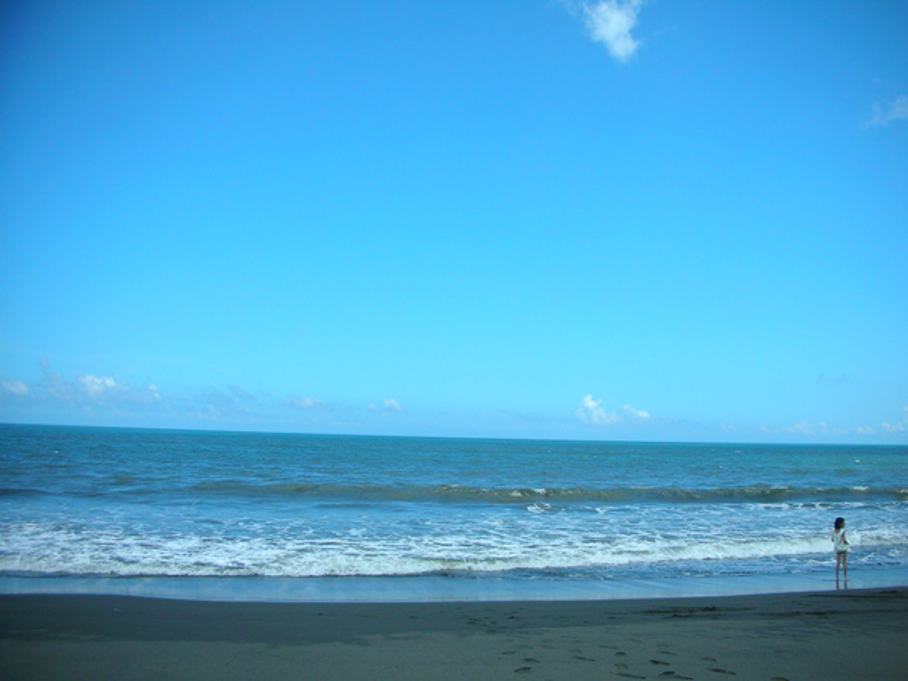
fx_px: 918
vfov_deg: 40.7
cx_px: 454
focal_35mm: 35
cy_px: 340
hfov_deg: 52.6
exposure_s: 1/157
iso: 50
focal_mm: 5.8
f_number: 8.5
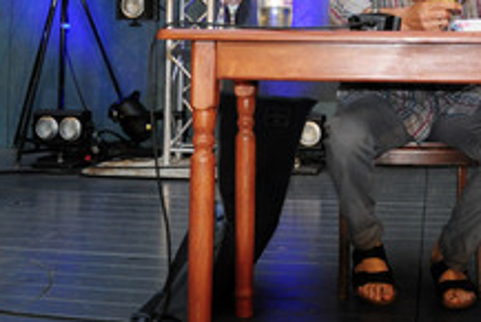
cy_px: -7
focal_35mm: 56
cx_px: 397
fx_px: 749
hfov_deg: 34.3
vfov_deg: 23.2
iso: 1000
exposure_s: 1/200
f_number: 6.3
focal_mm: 18
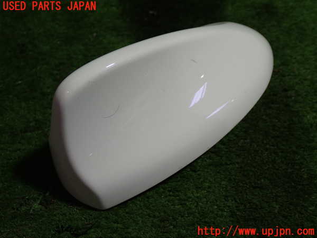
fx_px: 375
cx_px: 158
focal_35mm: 41
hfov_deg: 45.8
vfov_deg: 35.1
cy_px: 119
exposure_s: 1/80
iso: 200
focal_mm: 7.31
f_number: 2.8
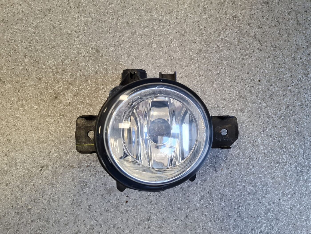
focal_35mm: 26
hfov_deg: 67.3
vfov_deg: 53.1
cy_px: 117
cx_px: 156
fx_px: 234
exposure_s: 1/100
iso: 160
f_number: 1.8
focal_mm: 5.4
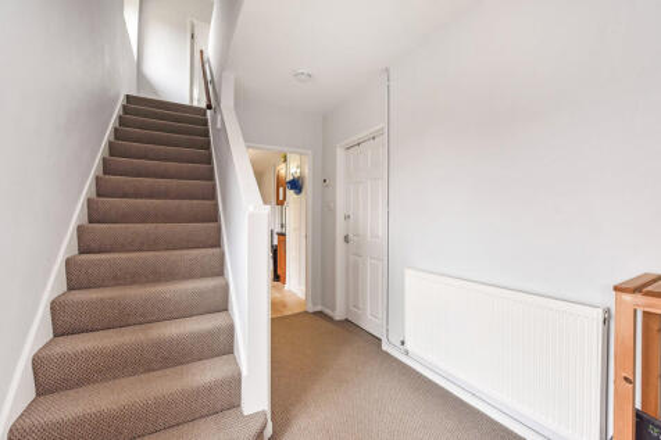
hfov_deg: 104.3
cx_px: 330
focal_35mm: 14
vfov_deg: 81.2
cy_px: 220
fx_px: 257
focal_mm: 14
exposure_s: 1/15
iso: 400
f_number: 8
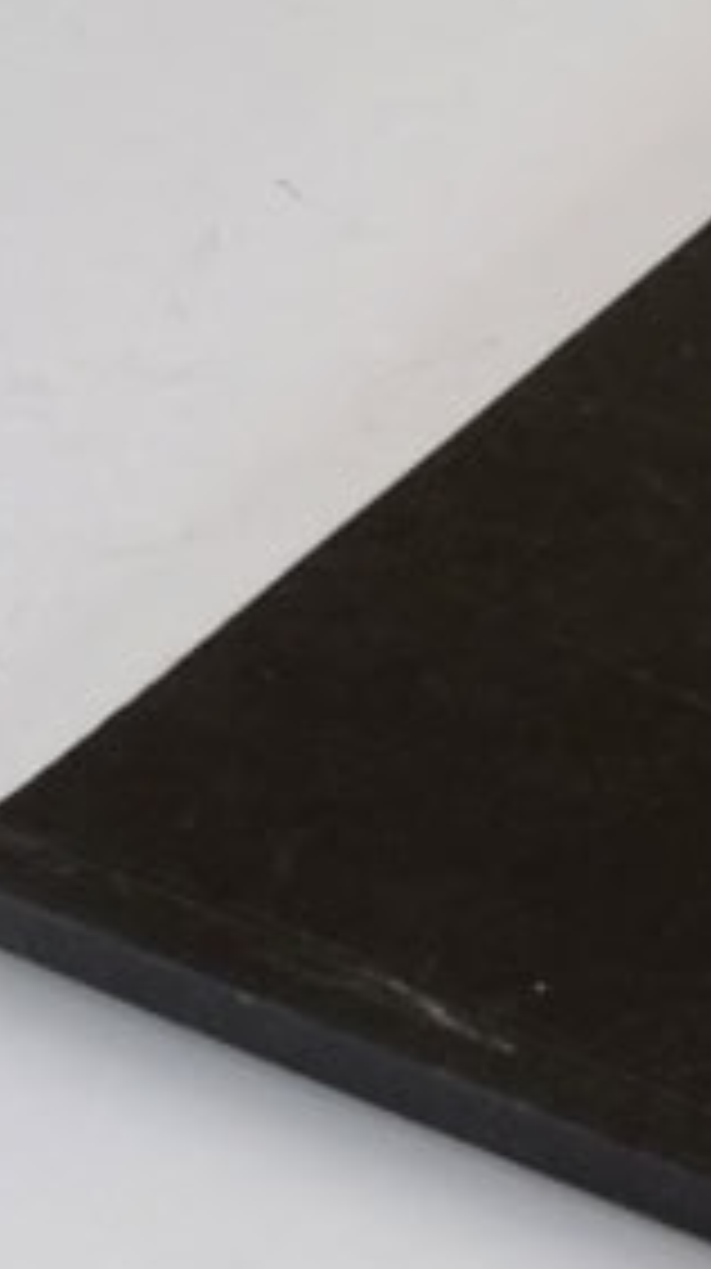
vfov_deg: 20.3
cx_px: 1886
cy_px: 1152
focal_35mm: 103
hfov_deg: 9.8
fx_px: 3463
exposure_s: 1/319
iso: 32
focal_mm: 4.2
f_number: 1.6
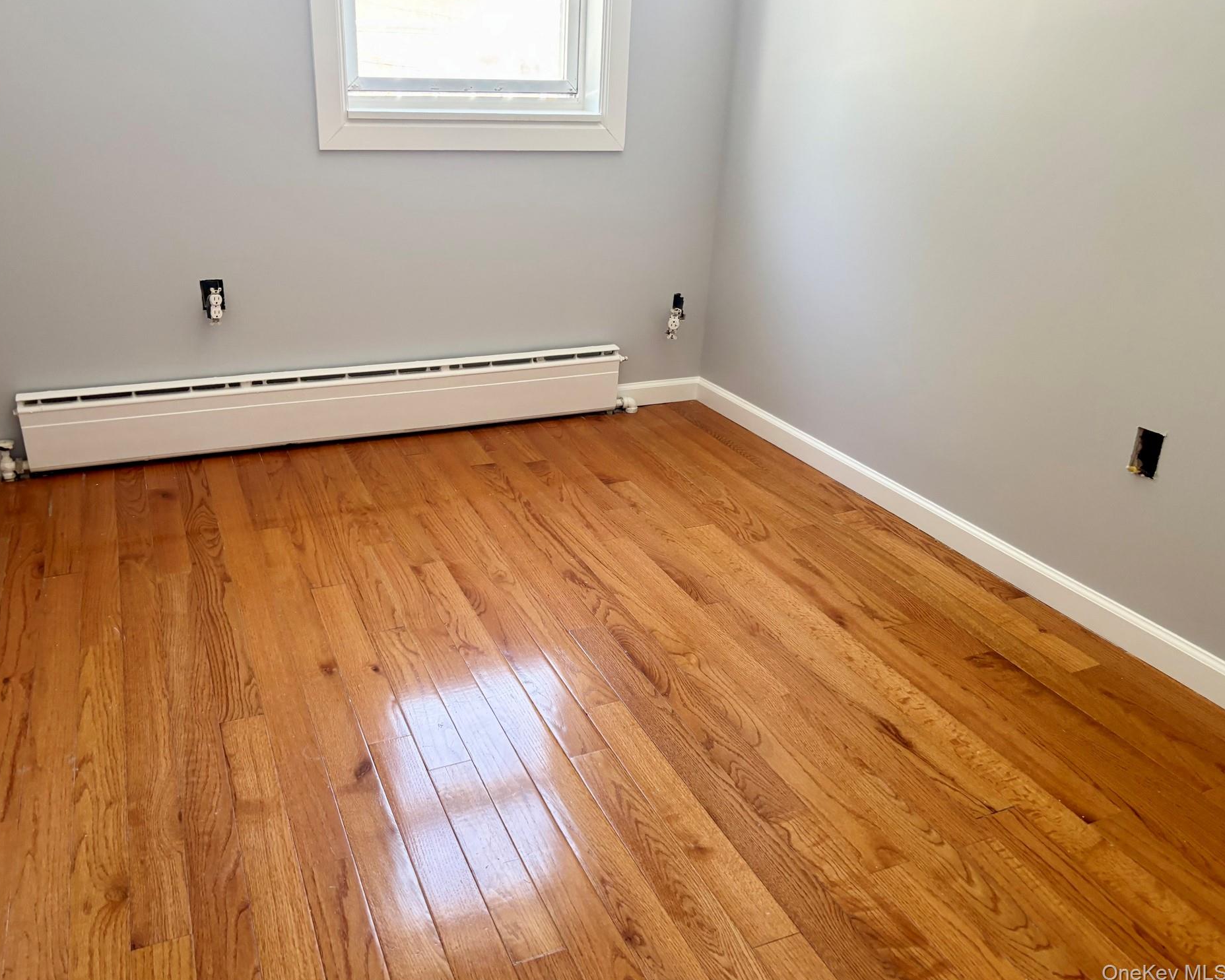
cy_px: 482
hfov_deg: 62.1
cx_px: 560
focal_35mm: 28
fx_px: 1015
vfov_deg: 51.5
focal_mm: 5.96
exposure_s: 1/105
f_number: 1.6
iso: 125
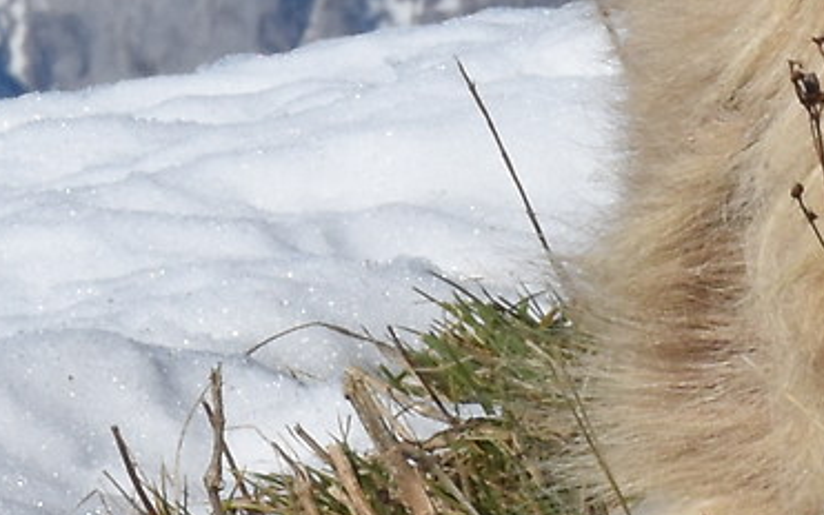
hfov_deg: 2.4
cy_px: -451
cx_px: 113
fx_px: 20012
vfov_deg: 1.5
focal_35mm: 891
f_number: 25
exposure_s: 1/200
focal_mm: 90
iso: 320
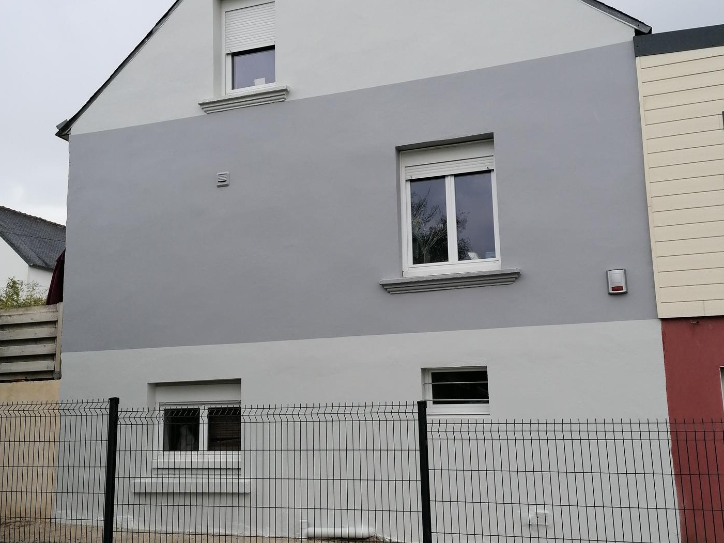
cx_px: 352
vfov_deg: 38.7
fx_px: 774
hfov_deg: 50.1
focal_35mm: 37
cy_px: 272
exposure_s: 1/457
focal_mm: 4.75
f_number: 1.8
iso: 50
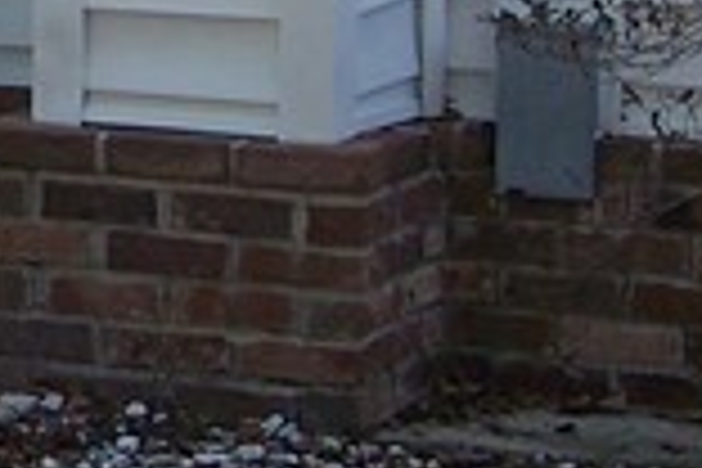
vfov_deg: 5.5
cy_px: -270
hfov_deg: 8.2
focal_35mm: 246
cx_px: -387
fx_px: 4797
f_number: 2.8
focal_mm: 5.85
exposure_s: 1/160
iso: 64
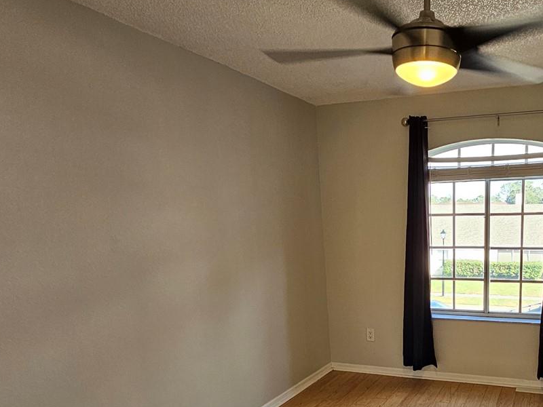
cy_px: 311
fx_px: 408
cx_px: 424
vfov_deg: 50.6
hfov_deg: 62.4
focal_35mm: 26
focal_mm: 2.2
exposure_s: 1/60
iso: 64
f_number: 2.2
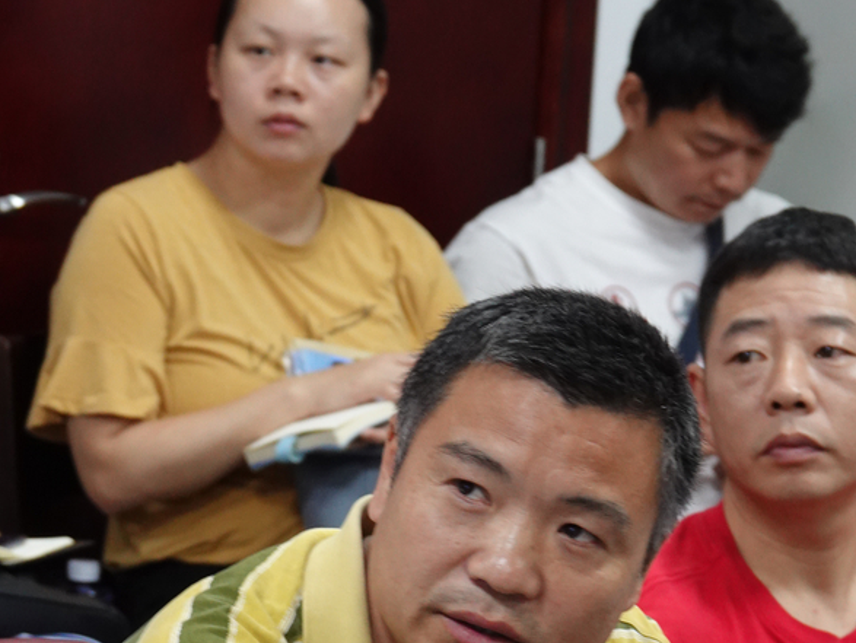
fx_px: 5394
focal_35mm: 218
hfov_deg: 9.1
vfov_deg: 6.8
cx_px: 363
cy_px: 725
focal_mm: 40.73
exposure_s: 1/30
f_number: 4
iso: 800
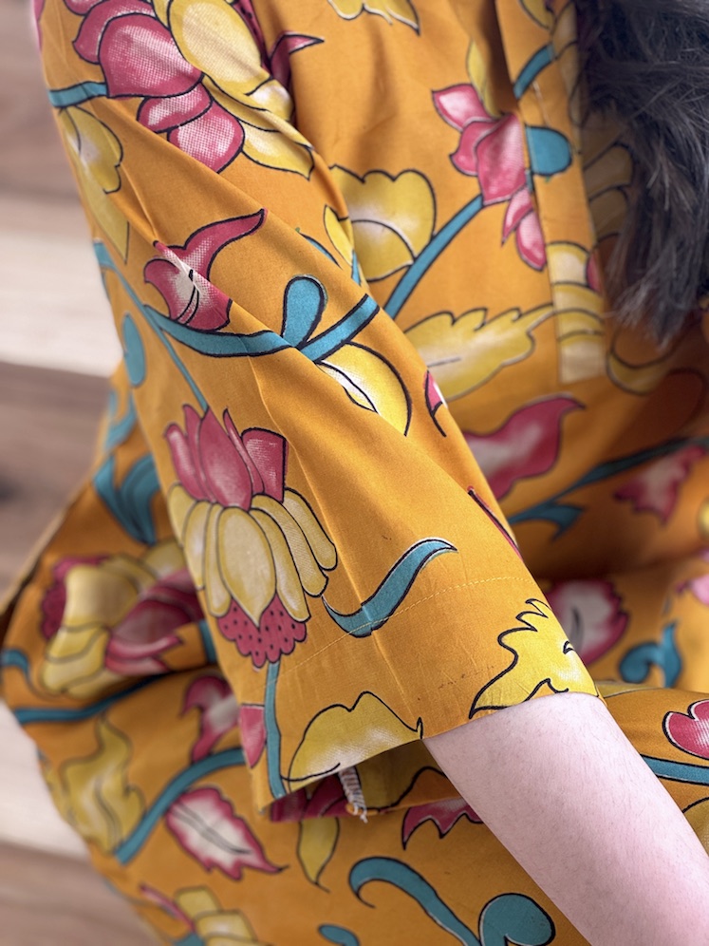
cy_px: 473
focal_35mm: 77
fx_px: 2103
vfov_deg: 25.3
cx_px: 354
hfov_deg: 19.1
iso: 125
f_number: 2.8
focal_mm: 9
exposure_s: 1/99
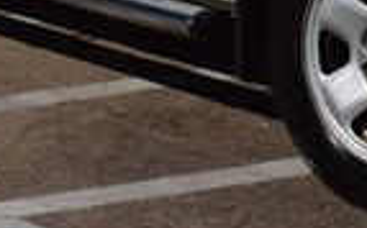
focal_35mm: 219
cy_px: -213
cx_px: 252
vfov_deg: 5.8
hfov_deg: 9.6
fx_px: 2188
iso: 200
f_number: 13
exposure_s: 1/800
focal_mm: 32
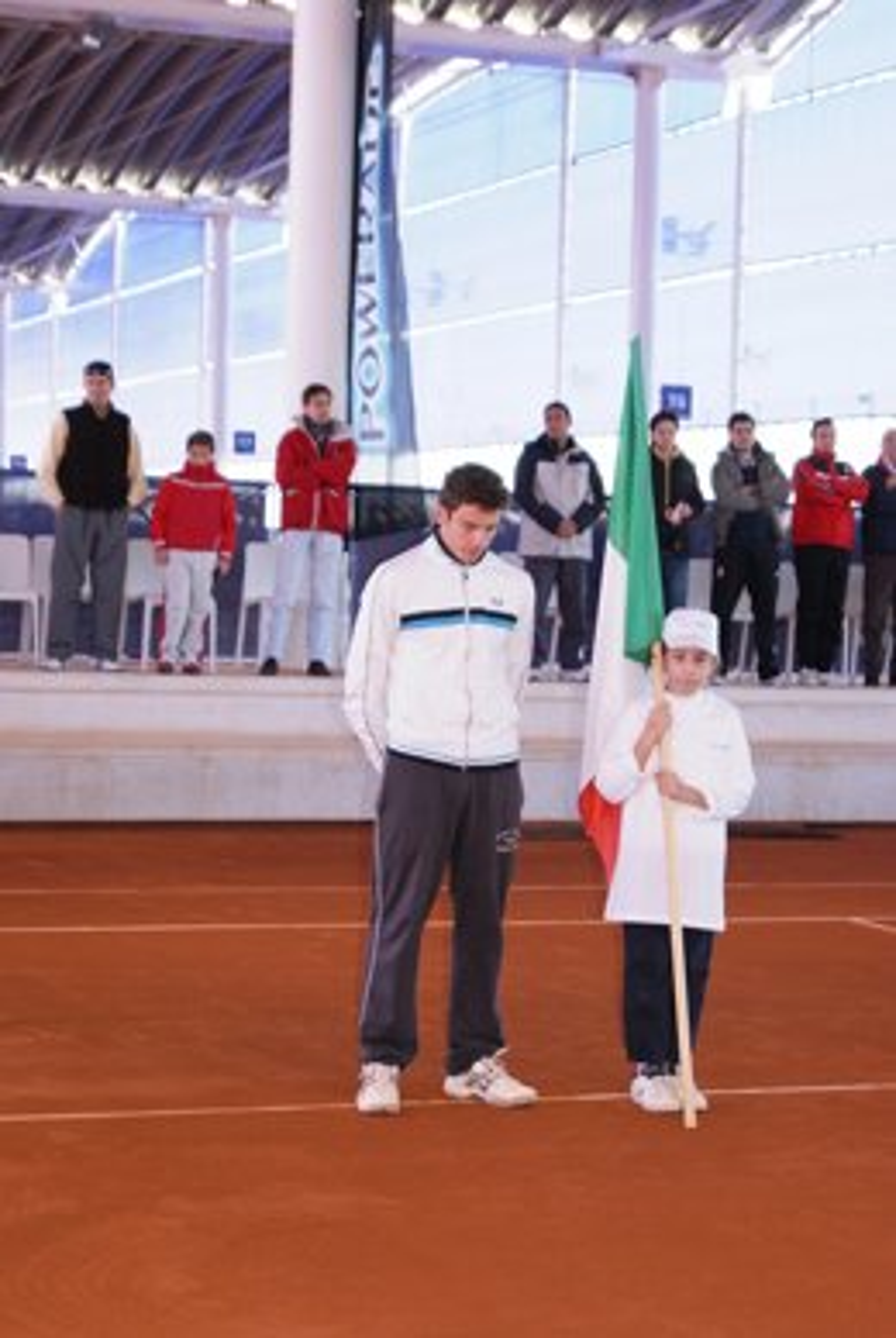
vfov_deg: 24.6
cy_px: 669
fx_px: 3069
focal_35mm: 82
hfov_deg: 16.6
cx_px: 448
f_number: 5.6
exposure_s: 1/160
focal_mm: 55
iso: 400
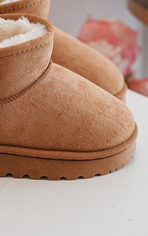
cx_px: 27
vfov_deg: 29.5
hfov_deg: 18.7
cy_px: 70
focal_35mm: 69
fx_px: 445
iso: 500
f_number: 4
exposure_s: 1/100
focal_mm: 44
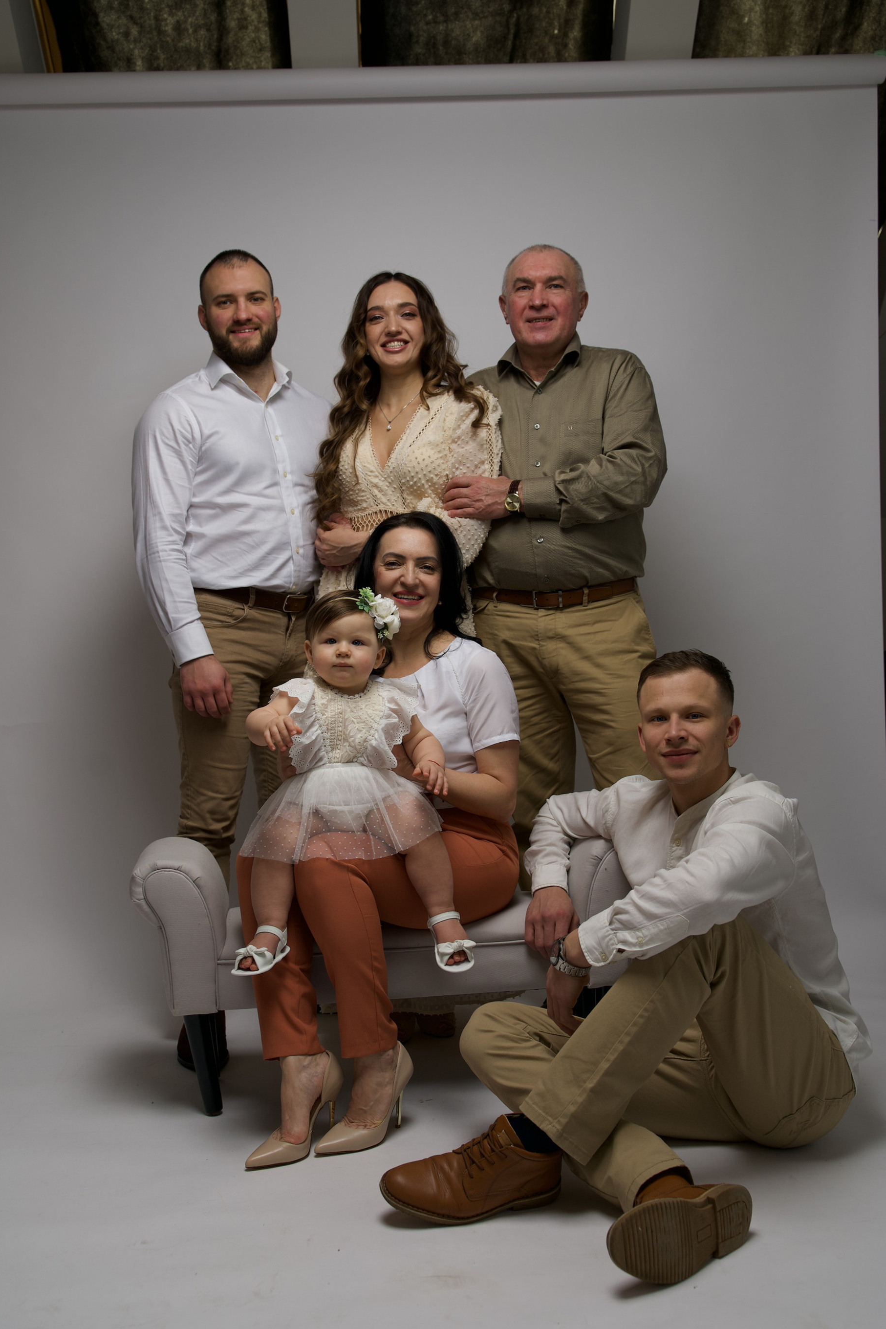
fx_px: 1329
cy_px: 641
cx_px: 424
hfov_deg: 36.9
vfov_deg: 53.1
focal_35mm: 36
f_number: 4
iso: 160
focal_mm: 34
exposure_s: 1/200
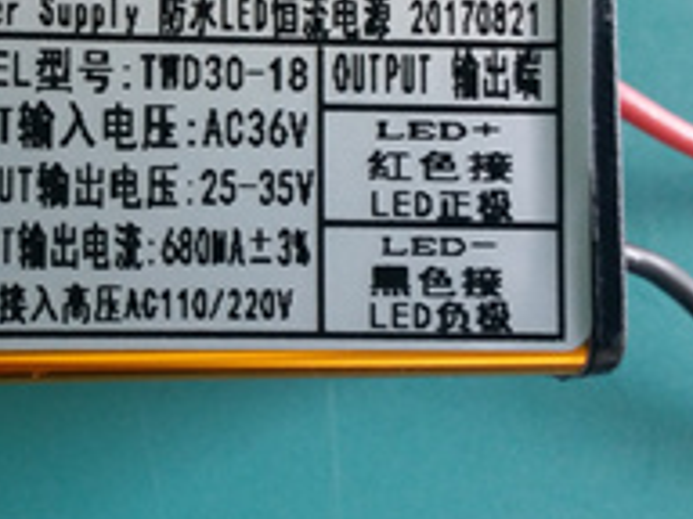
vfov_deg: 23.4
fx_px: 1241
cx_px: 40
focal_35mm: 62
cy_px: 123
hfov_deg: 29.6
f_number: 2.09
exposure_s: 1/33
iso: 125
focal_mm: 3.6
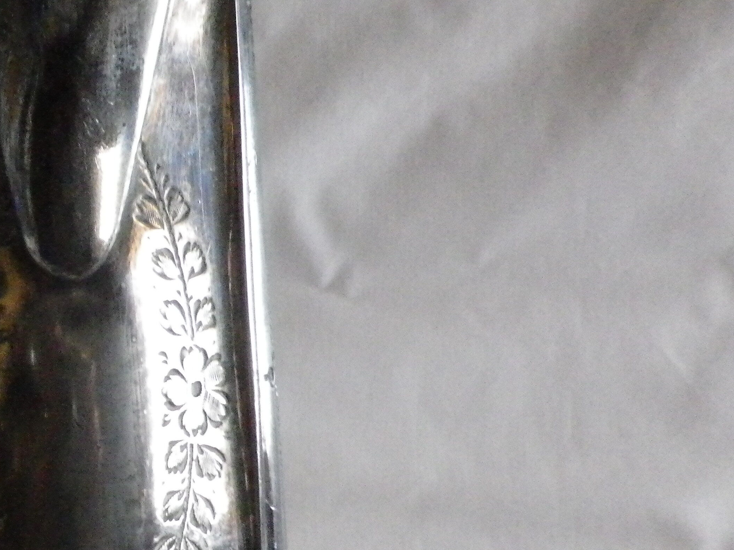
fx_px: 1166
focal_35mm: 55
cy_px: 398
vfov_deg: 26.3
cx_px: 7
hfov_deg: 32.3
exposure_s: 1/15
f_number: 3.5
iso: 800
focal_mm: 4.5
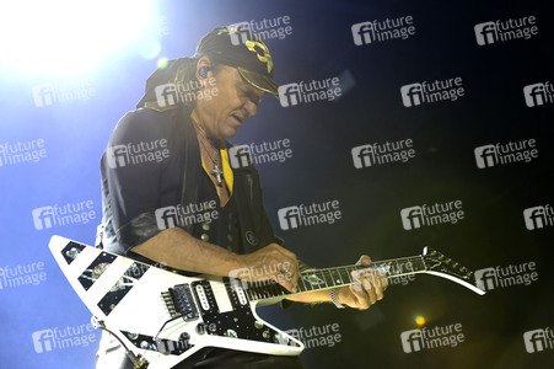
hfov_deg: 21.5
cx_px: 277
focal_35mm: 95
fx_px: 1461
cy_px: 184
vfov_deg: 14.4
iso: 1250
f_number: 5
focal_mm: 95
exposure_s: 1/800
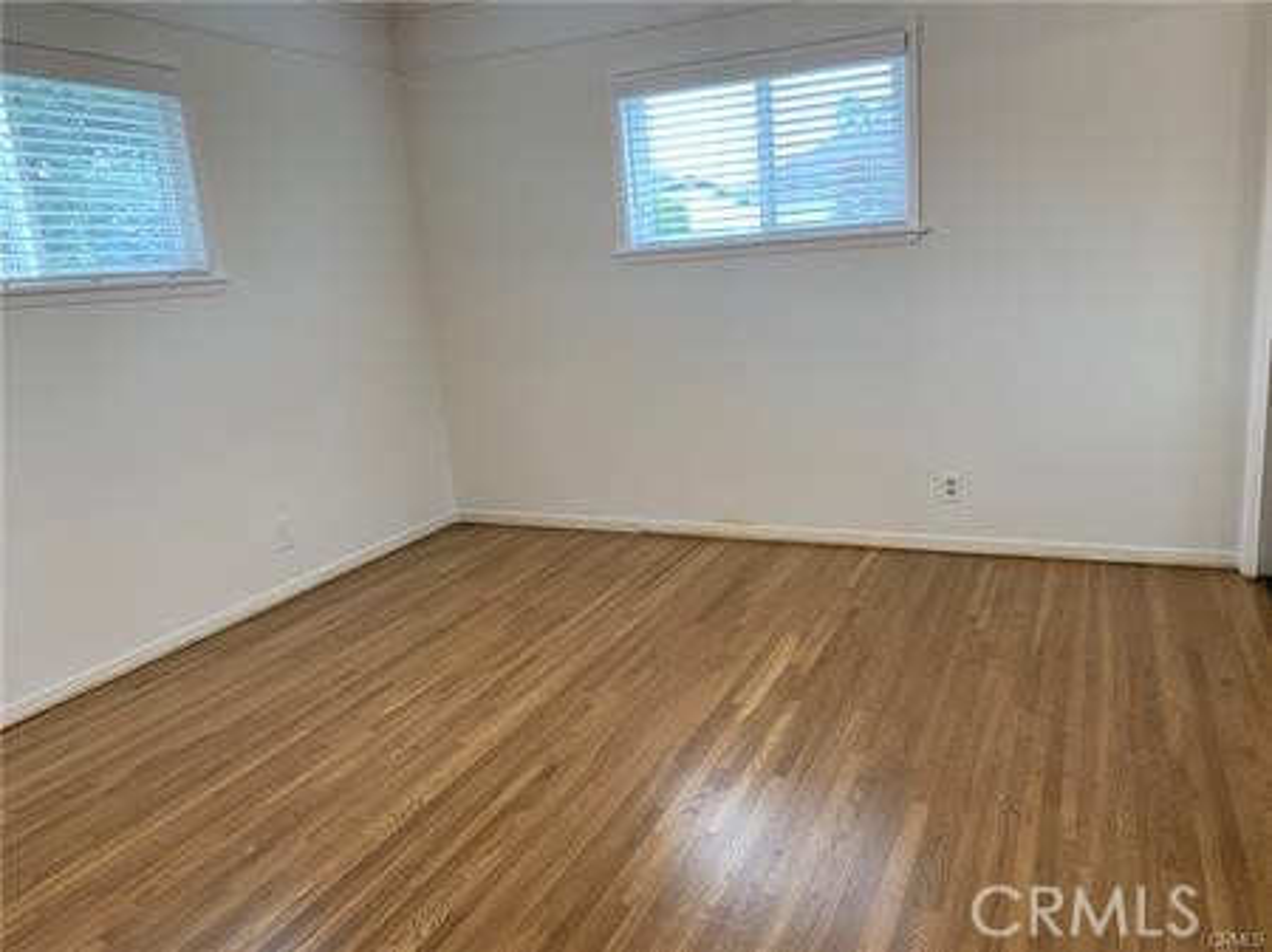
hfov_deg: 67.3
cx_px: 636
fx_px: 955
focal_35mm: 26
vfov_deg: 53.0
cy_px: 476
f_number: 1.8
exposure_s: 1/60
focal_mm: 4.25
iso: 50
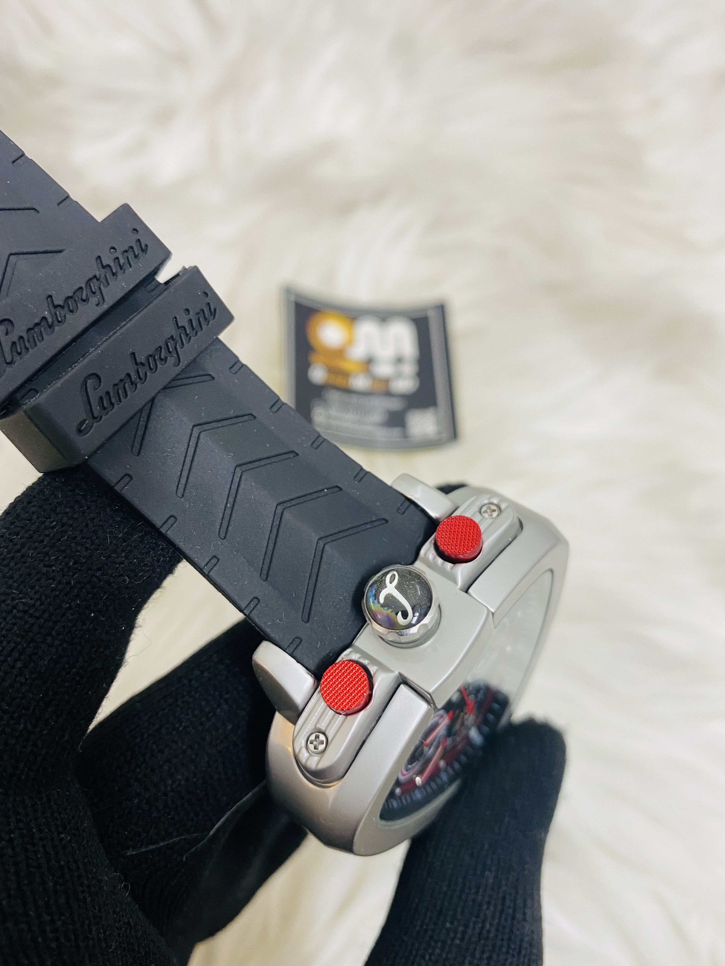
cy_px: 483
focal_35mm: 26
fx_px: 726
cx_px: 362
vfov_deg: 67.3
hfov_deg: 53.1
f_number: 1.8
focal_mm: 4.25
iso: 125
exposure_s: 1/50
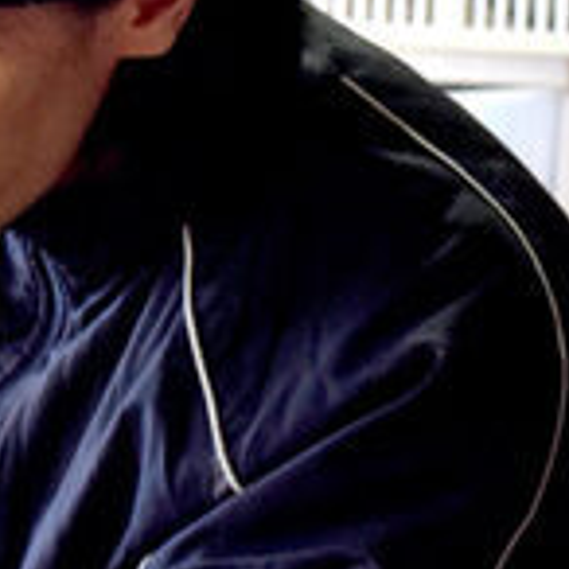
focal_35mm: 236
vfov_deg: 7.4
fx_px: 4384
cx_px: -187
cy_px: 265
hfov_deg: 7.3
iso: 1100
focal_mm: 45
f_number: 5
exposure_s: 1/60
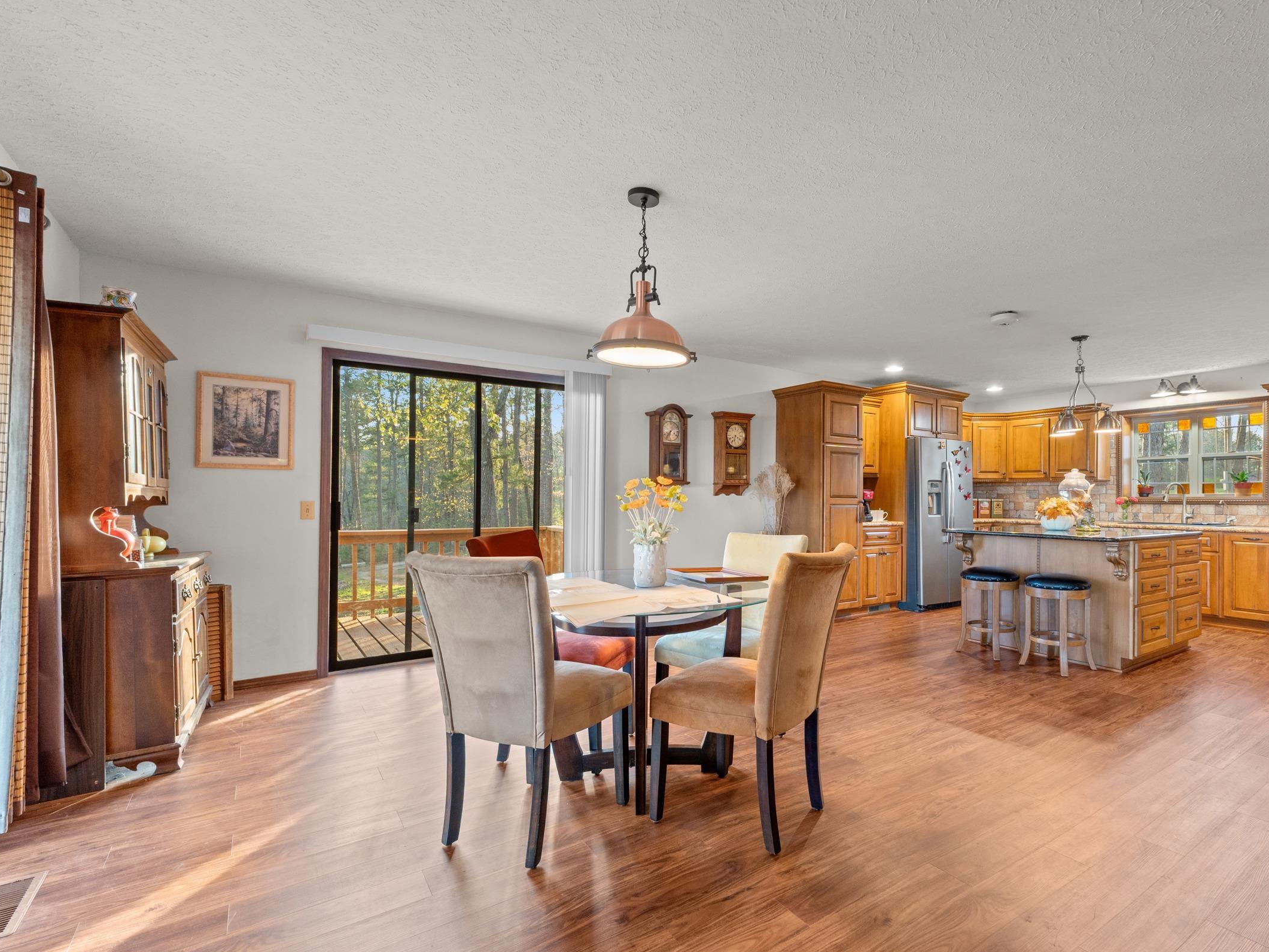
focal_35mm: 17
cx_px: 740
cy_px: 497
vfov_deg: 74.7
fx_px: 623
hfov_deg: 90.2
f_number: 7.1
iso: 400
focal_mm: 10
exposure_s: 1/2
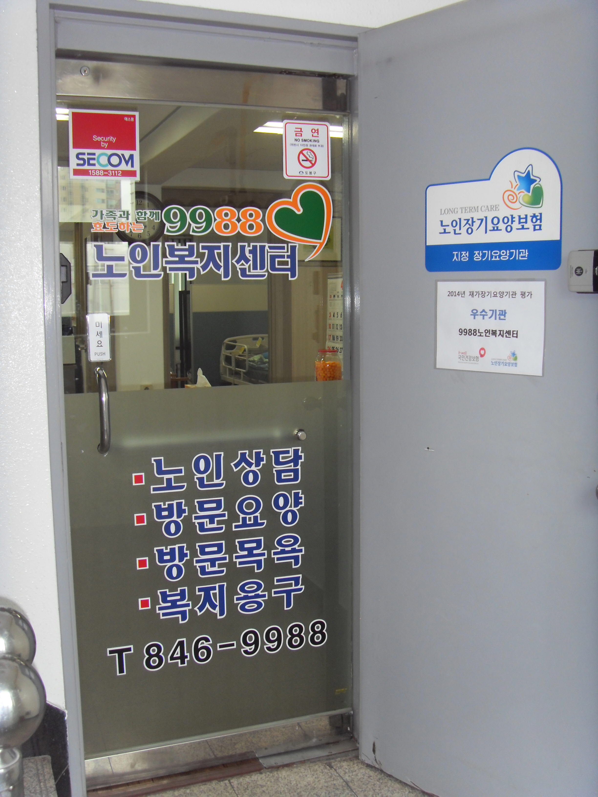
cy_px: 398
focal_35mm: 39
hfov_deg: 36.8
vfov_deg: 47.9
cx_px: 299
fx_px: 898
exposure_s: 1/45
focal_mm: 6.6
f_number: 3.5
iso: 160
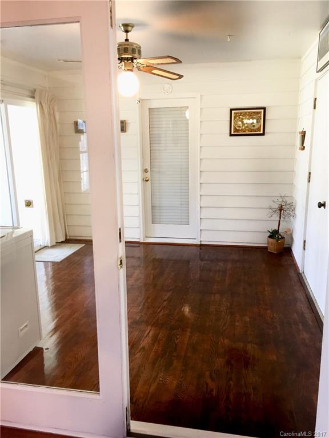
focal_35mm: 29
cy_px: 219
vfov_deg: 61.7
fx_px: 367
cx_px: 164
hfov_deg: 48.2
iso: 100
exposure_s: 1/30
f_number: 2.2
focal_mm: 4.15
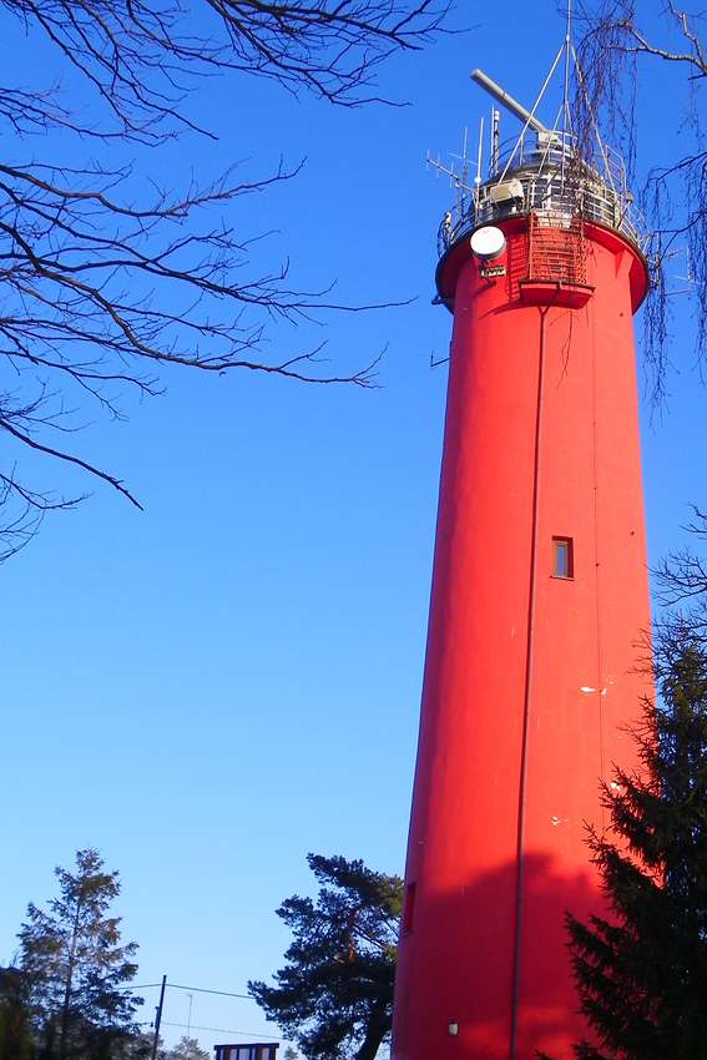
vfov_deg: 41.8
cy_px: 617
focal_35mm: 47
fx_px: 1384
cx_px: 551
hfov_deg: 28.1
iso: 64
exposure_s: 1/250
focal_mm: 5.7
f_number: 4
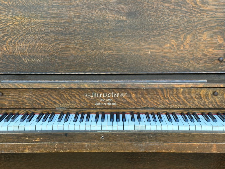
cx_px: 112
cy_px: 84
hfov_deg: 39.7
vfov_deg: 30.3
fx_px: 312
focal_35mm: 48
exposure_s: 1/121
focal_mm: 6.86
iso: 80
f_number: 1.78
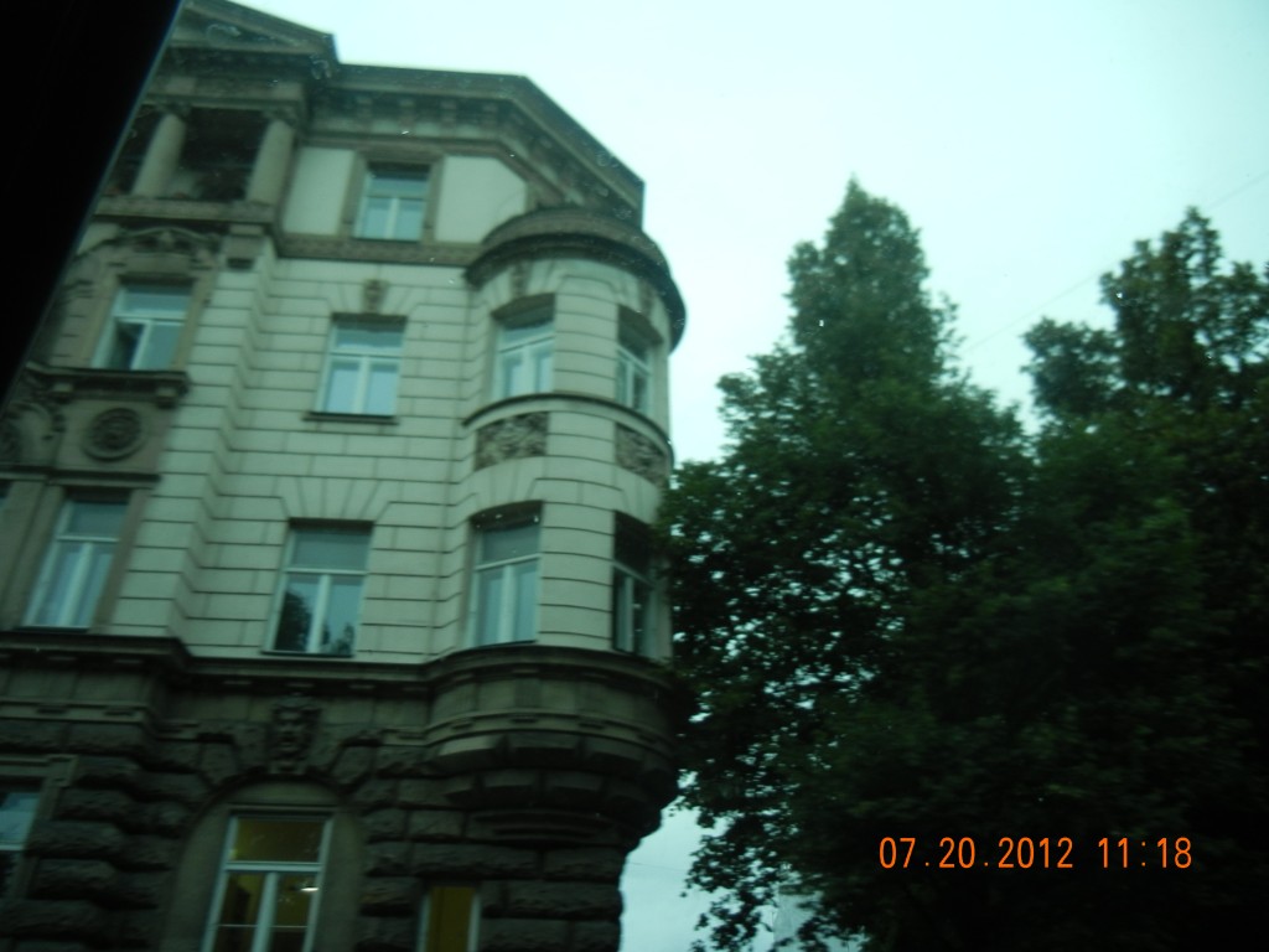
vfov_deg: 46.8
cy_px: 476
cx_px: 634
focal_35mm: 30
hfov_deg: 60.0
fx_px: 1100
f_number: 3.5
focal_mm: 5.4
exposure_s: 1/95
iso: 160
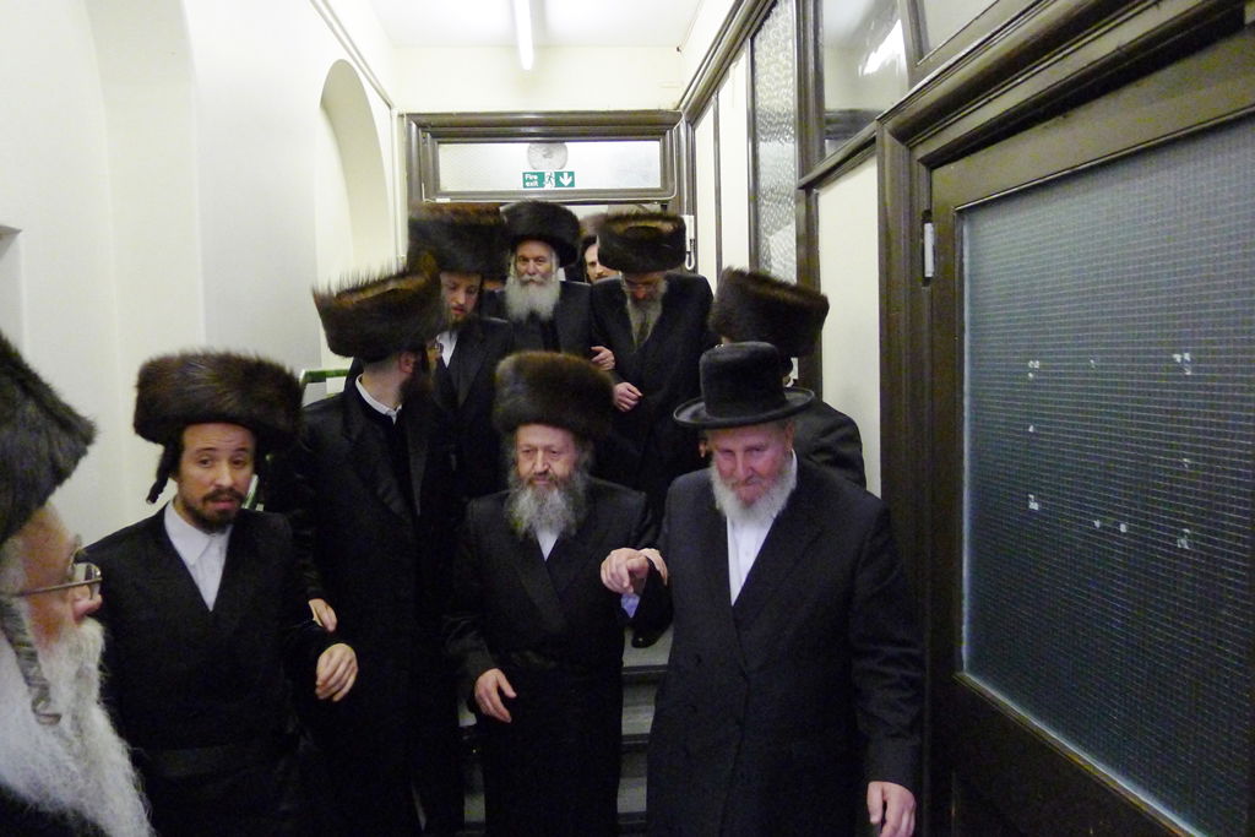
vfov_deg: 53.1
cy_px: 418
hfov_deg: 73.7
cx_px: 628
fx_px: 837
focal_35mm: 24
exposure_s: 1/100
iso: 800
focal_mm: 5.1
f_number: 2
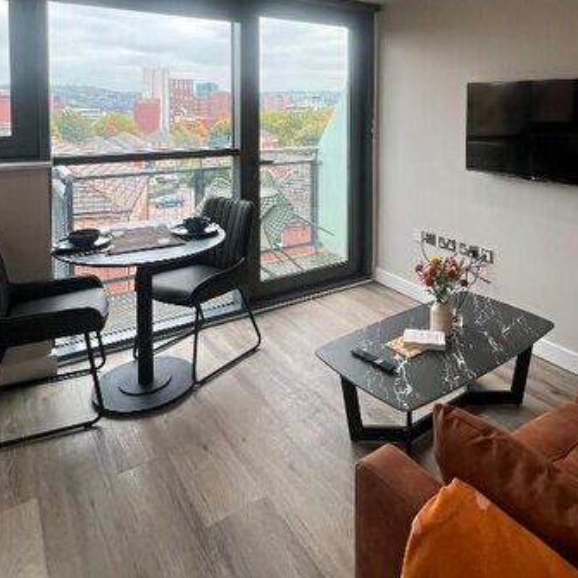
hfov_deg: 64.4
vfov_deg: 60.6
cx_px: 347
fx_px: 453
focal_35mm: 24
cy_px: 129
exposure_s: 1/100
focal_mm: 1.57
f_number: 1.8
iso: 40
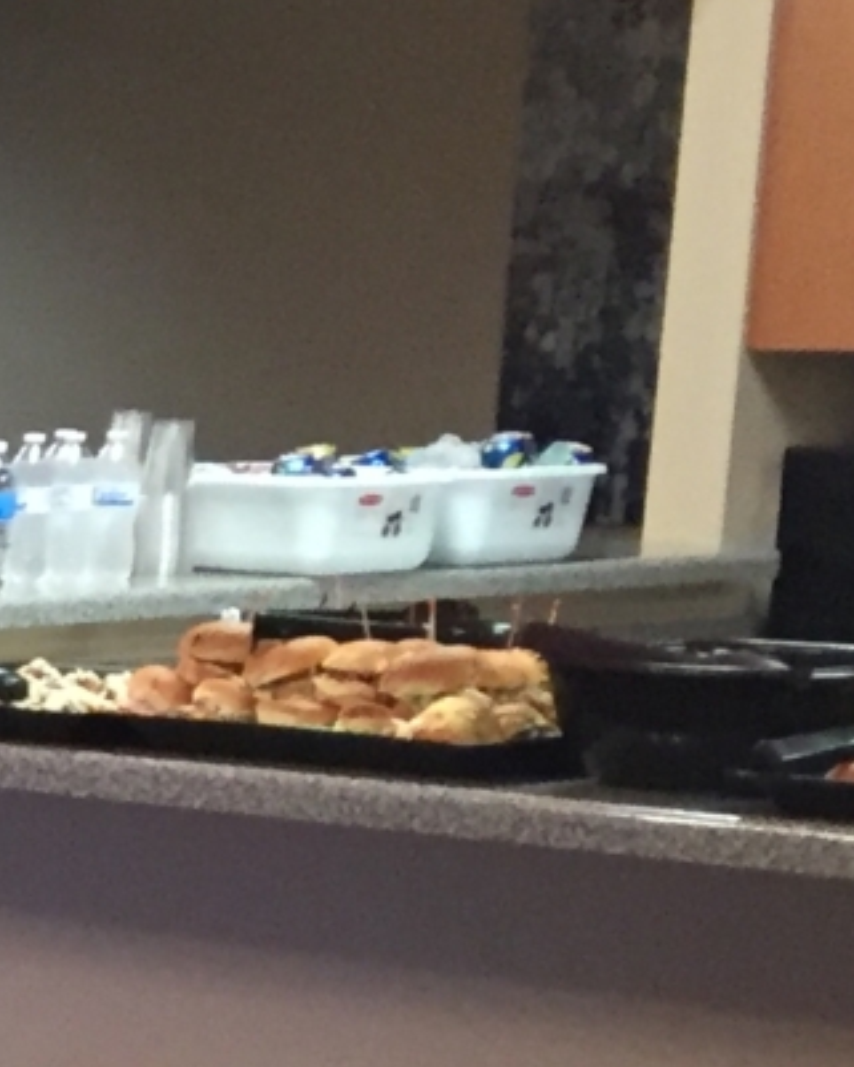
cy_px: 1251
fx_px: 4579
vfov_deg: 13.0
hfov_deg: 8.8
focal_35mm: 145
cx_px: -1719
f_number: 2.2
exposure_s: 1/30
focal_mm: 4.15
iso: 160
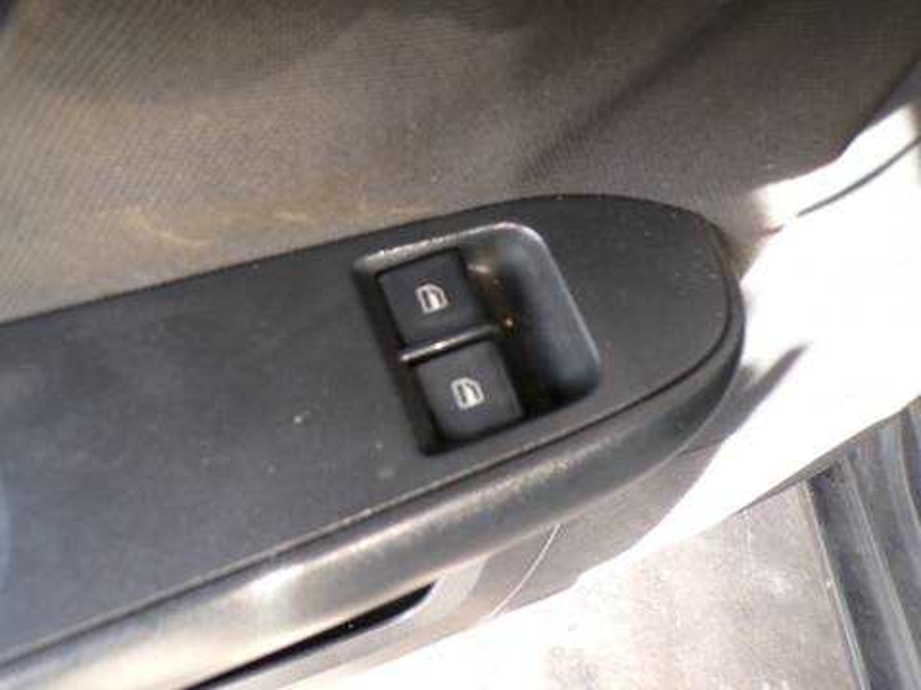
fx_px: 639
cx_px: 460
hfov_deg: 71.6
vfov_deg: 56.8
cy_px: 345
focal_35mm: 24
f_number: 3
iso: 118
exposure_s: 1/34
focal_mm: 4.3
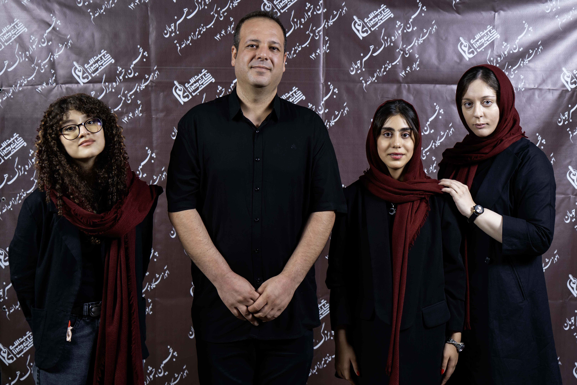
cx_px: 288
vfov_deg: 28.7
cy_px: 192
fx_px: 753
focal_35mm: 47
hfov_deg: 41.9
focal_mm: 47
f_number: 4
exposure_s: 1/125
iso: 320
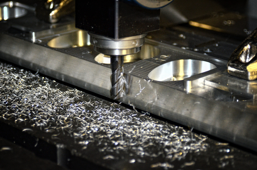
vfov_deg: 11.4
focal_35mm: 120
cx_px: 128
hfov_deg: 17.1
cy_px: 85
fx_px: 855
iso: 800
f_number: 5.6
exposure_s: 1/80
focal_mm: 80
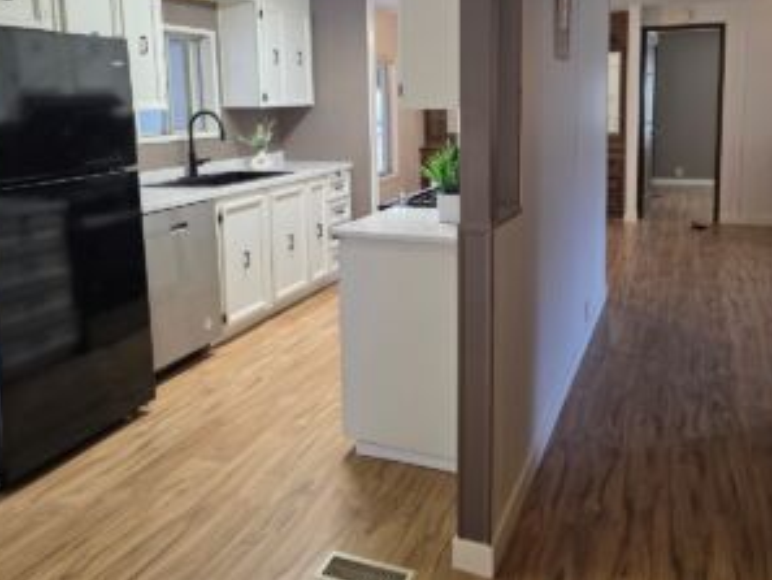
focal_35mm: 31
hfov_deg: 58.3
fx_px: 692
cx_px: 398
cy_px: 192
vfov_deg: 44.8
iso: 200
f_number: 1.7
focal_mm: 6.3
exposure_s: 1/120
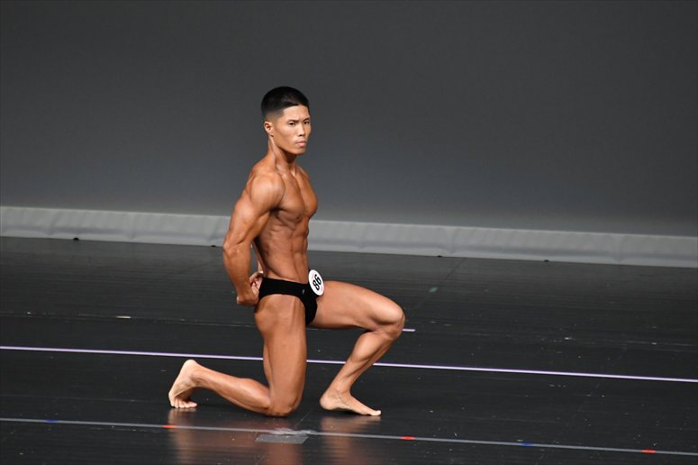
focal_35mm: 450
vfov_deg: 3.1
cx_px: 349
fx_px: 8721
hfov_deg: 4.6
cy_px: 232
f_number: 5.6
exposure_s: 1/400
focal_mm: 300
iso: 4000
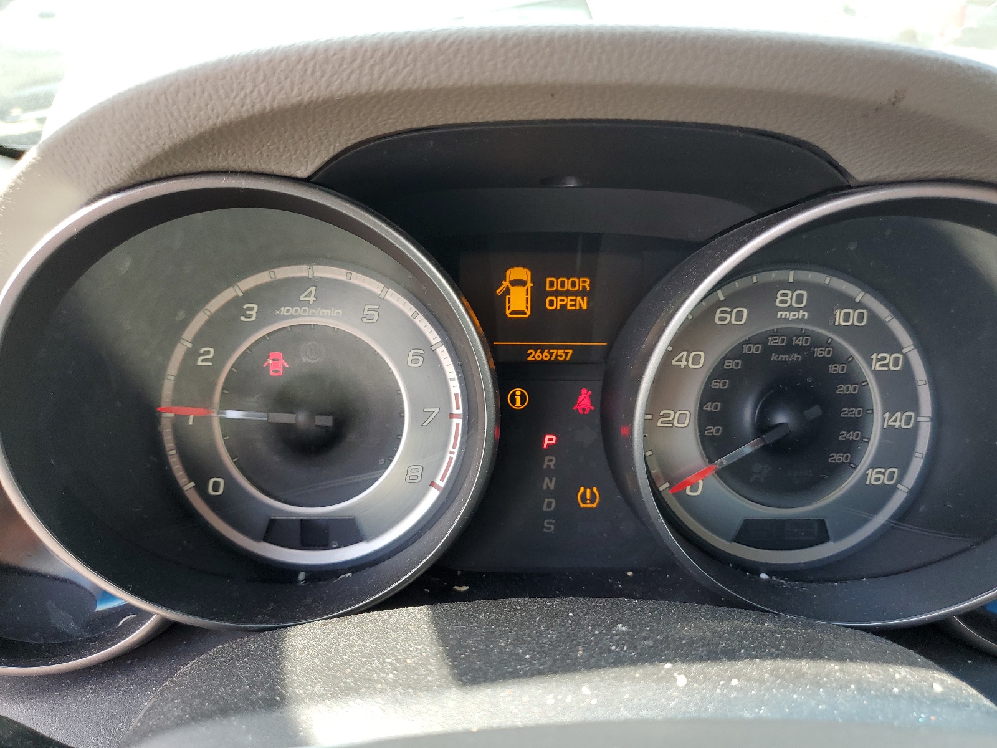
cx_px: 498
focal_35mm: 26
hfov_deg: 67.3
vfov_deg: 53.1
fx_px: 749
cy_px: 374
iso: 50
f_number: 1.5
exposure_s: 1/200
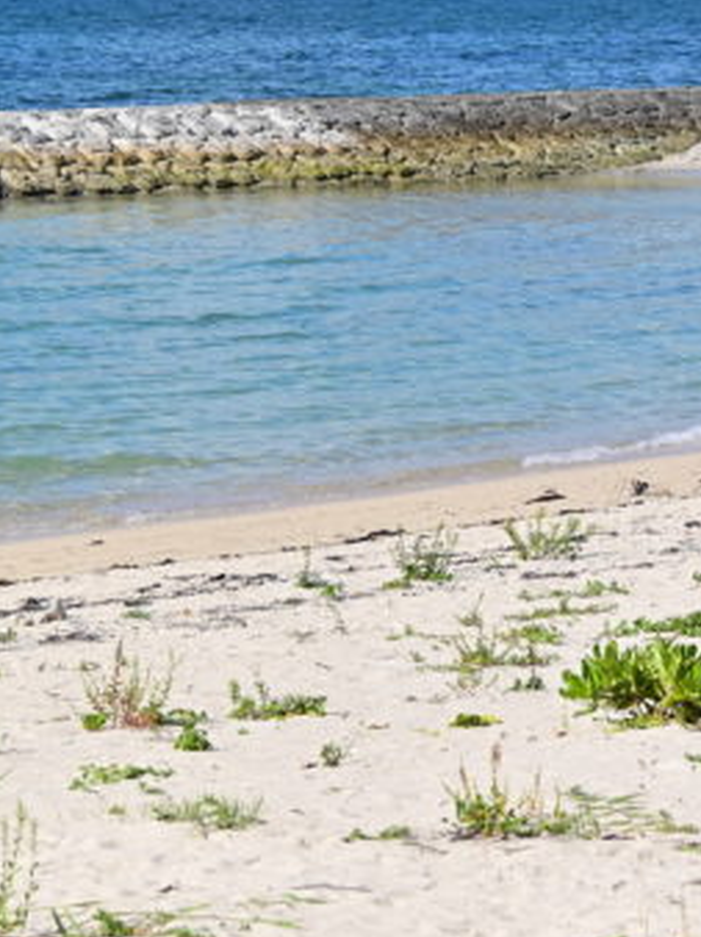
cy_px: 187
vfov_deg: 11.7
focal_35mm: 169
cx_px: 726
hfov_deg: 8.7
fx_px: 4569
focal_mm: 58
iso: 100
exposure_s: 1/1250
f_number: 4
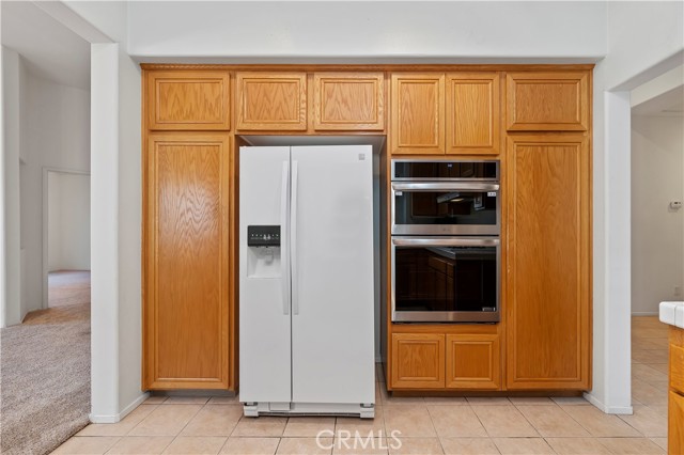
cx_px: 342
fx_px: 266
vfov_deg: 81.1
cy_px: 228
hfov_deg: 104.3
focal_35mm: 14
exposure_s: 1/8
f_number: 10
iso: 500
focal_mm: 14
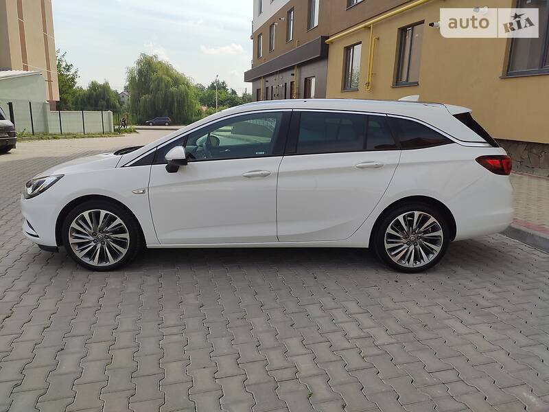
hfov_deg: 67.3
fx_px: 412
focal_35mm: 26
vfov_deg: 53.1
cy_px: 206
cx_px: 274
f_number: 1.8
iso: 112
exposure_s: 1/1959
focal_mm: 4.8
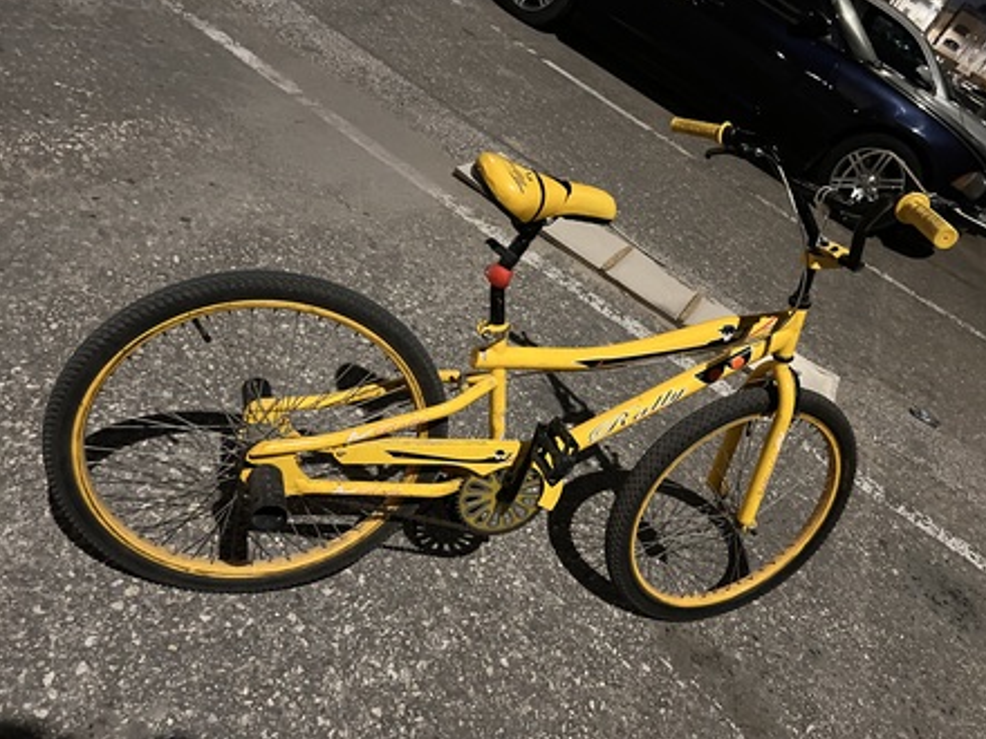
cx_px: 510
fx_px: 769
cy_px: 373
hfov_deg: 65.3
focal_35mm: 27
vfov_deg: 51.4
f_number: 1.5
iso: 640
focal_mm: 5.7
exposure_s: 1/30
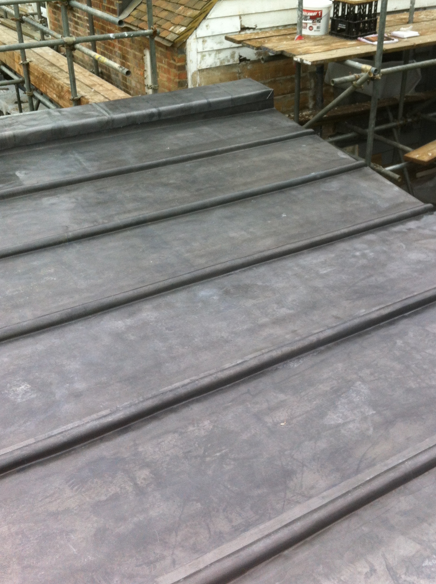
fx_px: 707
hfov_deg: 34.2
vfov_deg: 44.8
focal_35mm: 42
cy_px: 262
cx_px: 256
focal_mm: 3.85
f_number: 2.8
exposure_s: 1/503
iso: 80
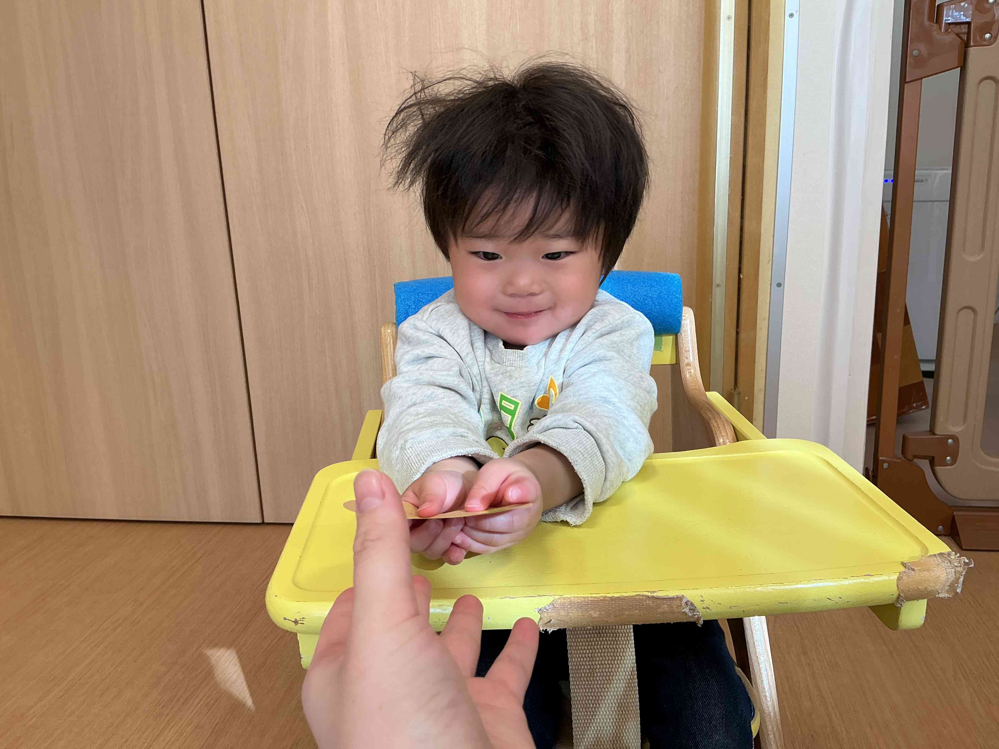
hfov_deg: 61.7
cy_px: 374
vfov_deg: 48.2
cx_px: 500
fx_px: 837
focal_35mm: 29
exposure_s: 1/120
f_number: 1.8
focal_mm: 3
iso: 25
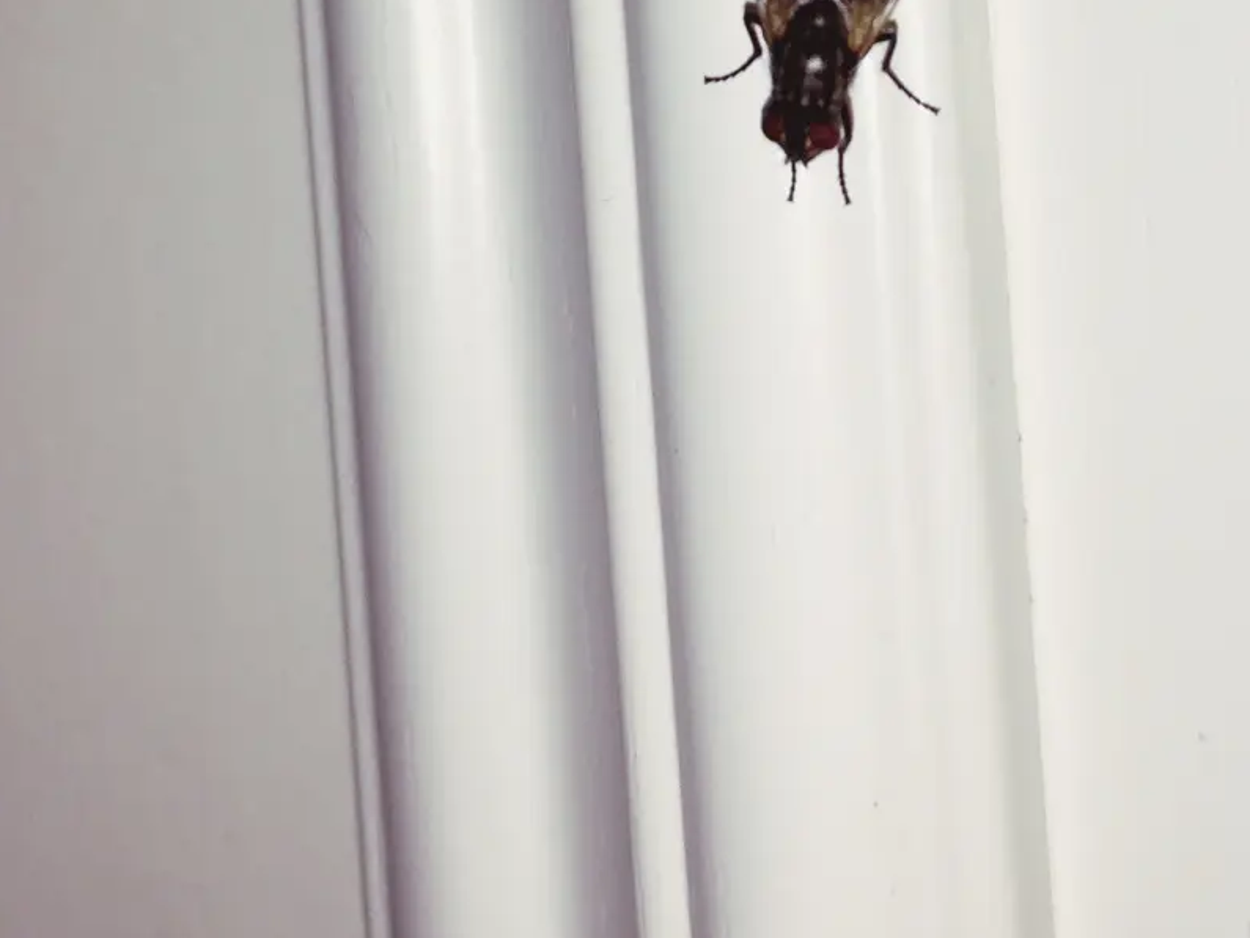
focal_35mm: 70
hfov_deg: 27.7
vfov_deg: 20.4
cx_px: 747
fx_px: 2529
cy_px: -3
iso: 32
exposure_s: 1/989
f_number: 2.2
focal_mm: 4.15
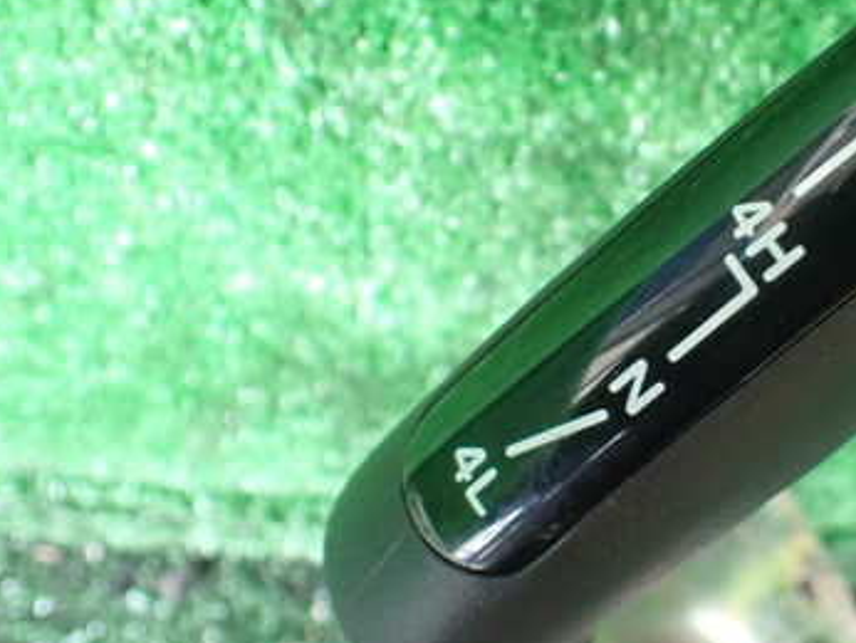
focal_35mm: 52
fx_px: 1287
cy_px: 267
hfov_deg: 35.2
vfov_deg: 28.0
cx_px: 730
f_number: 2.3
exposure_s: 1/30
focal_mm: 5.4
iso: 800
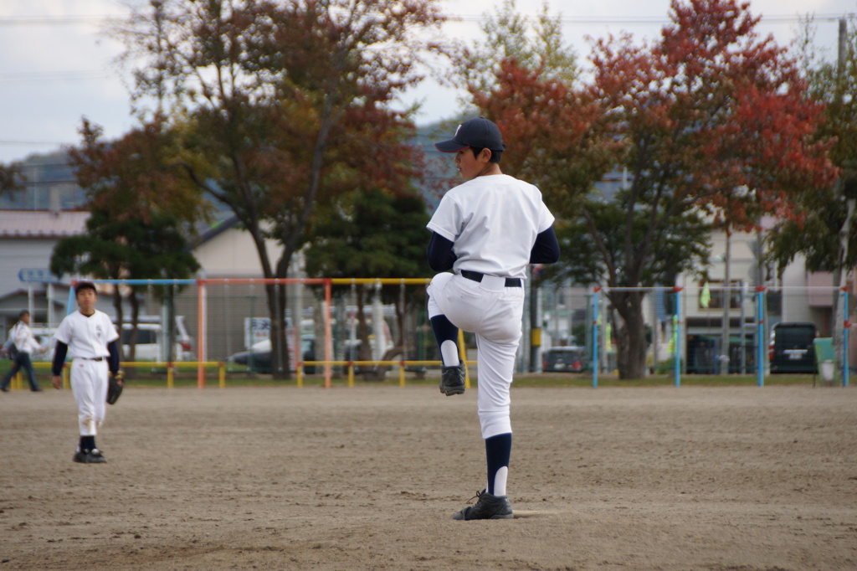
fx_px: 5711
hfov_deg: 8.6
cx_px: 428
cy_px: 286
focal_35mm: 240
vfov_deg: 5.7
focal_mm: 160
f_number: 6.3
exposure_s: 1/1000
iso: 500
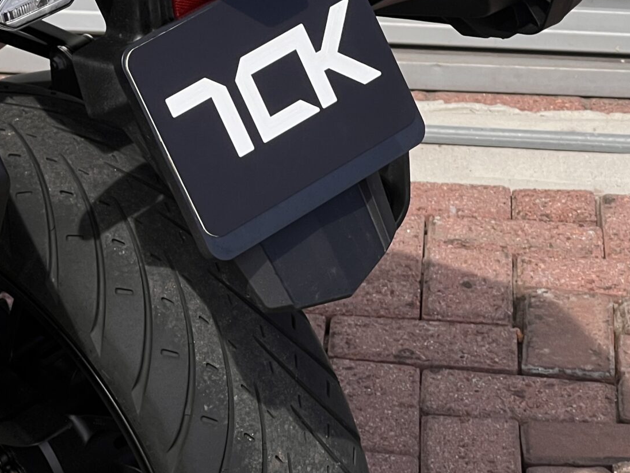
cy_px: -7
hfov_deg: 11.0
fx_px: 3276
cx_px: 144
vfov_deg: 8.2
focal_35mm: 180
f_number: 2.8
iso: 32
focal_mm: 9
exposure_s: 1/708
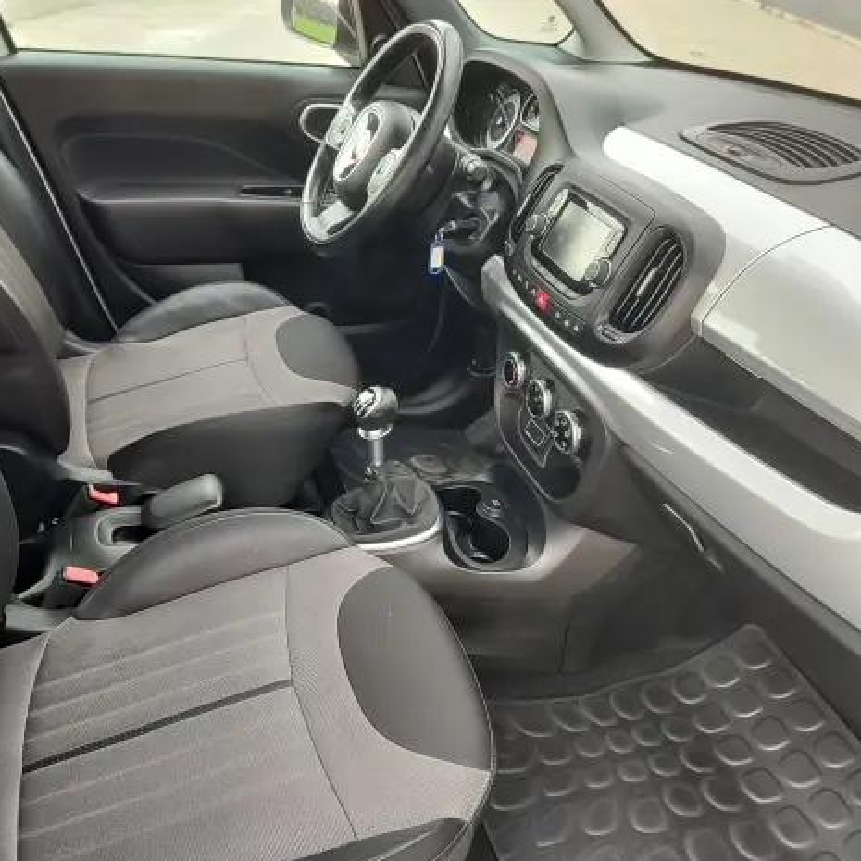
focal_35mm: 28
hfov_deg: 56.6
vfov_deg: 57.3
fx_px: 788
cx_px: 318
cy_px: 441
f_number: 1.8
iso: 100
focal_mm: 5.56
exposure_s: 1/174
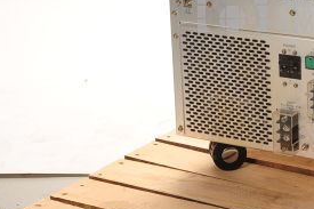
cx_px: 312
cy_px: 5
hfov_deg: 18.3
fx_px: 950
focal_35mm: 109
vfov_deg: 12.4
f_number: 10
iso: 320
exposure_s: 1/160
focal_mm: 50
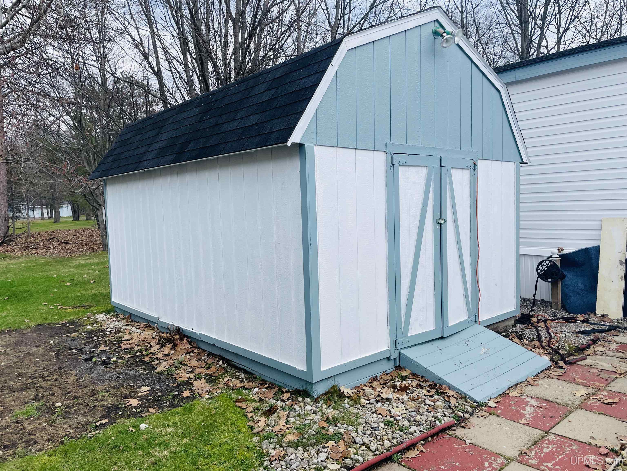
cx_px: 314
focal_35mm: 26
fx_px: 471
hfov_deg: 67.3
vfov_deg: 53.1
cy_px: 236
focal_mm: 4.2
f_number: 1.6
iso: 32
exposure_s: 1/1618
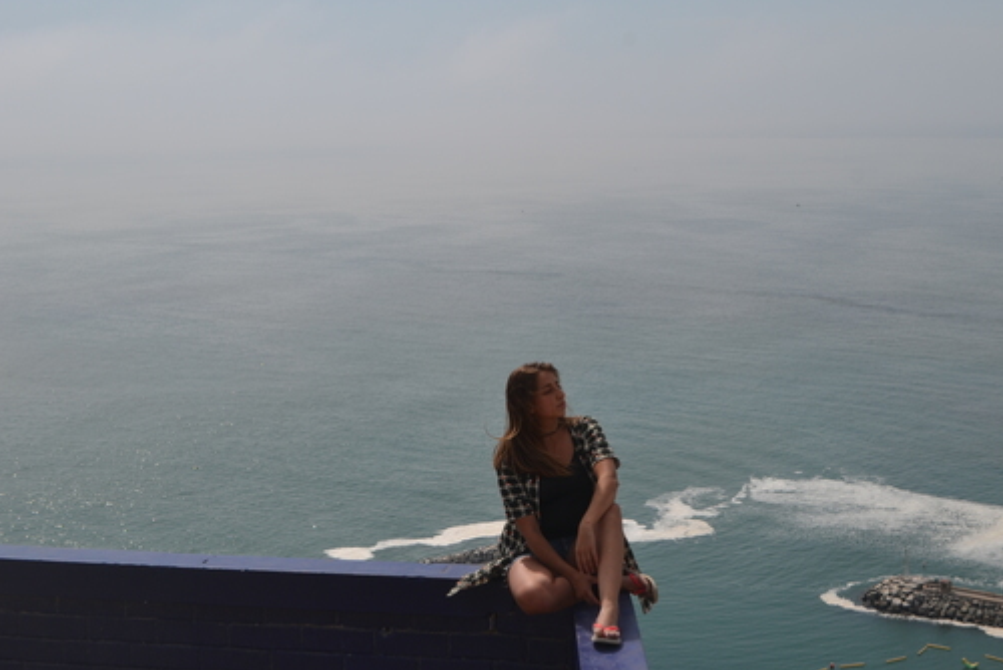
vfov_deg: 24.4
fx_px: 1551
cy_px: 316
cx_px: 566
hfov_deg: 35.8
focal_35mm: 56
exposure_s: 1/400
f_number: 10
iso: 100
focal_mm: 29
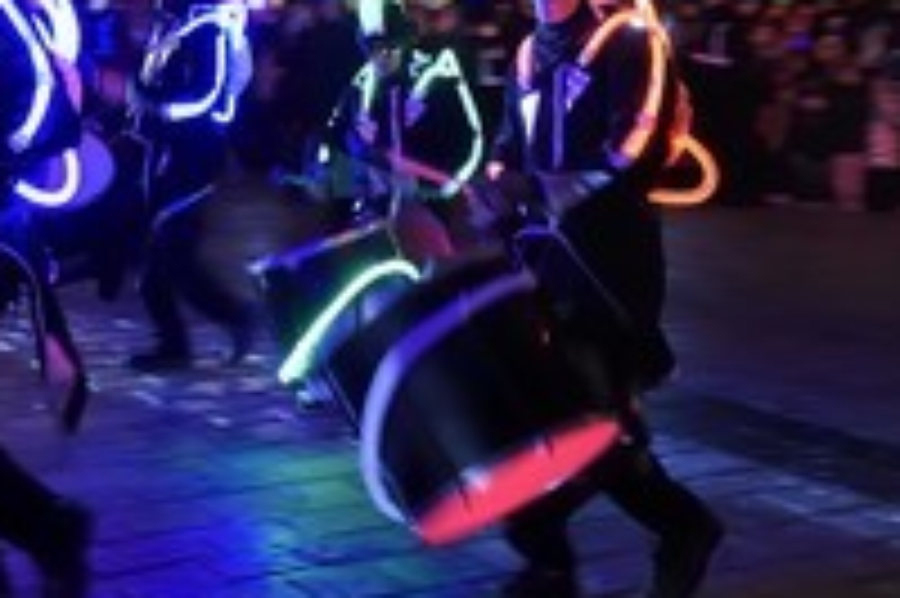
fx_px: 1524
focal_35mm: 61
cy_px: 85
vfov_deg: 21.8
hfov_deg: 30.6
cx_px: 0
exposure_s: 1/15
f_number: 6.3
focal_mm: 29
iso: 1600
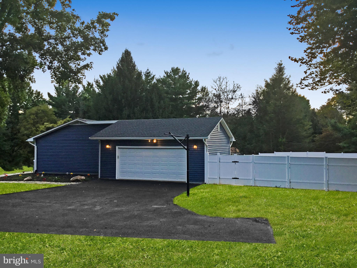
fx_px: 320
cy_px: 134
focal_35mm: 31
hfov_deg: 58.4
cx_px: 178
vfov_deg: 45.4
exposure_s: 1/190
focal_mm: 3.3
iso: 25
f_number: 2.4
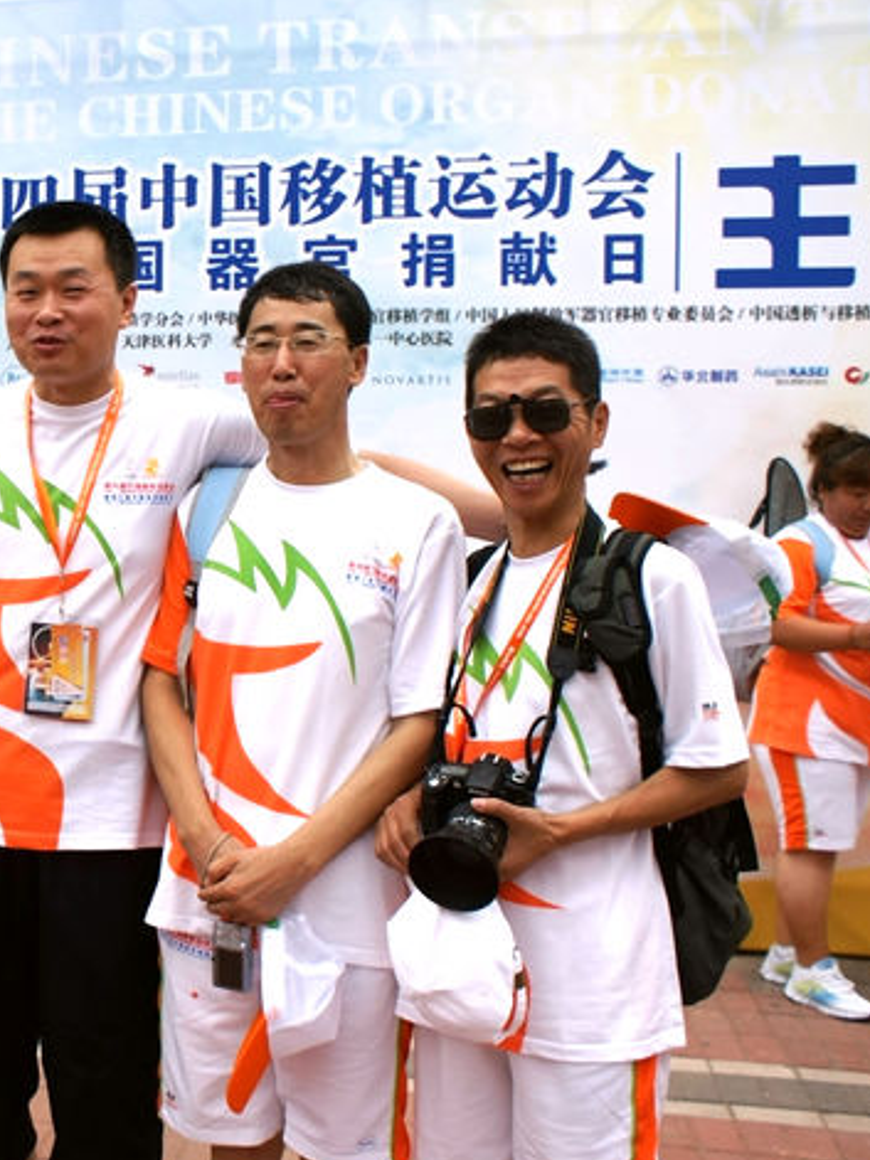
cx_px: -20
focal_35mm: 49
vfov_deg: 38.9
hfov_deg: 27.8
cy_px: 573
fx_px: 1643
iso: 200
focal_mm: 20
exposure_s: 1/1000
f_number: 4.5
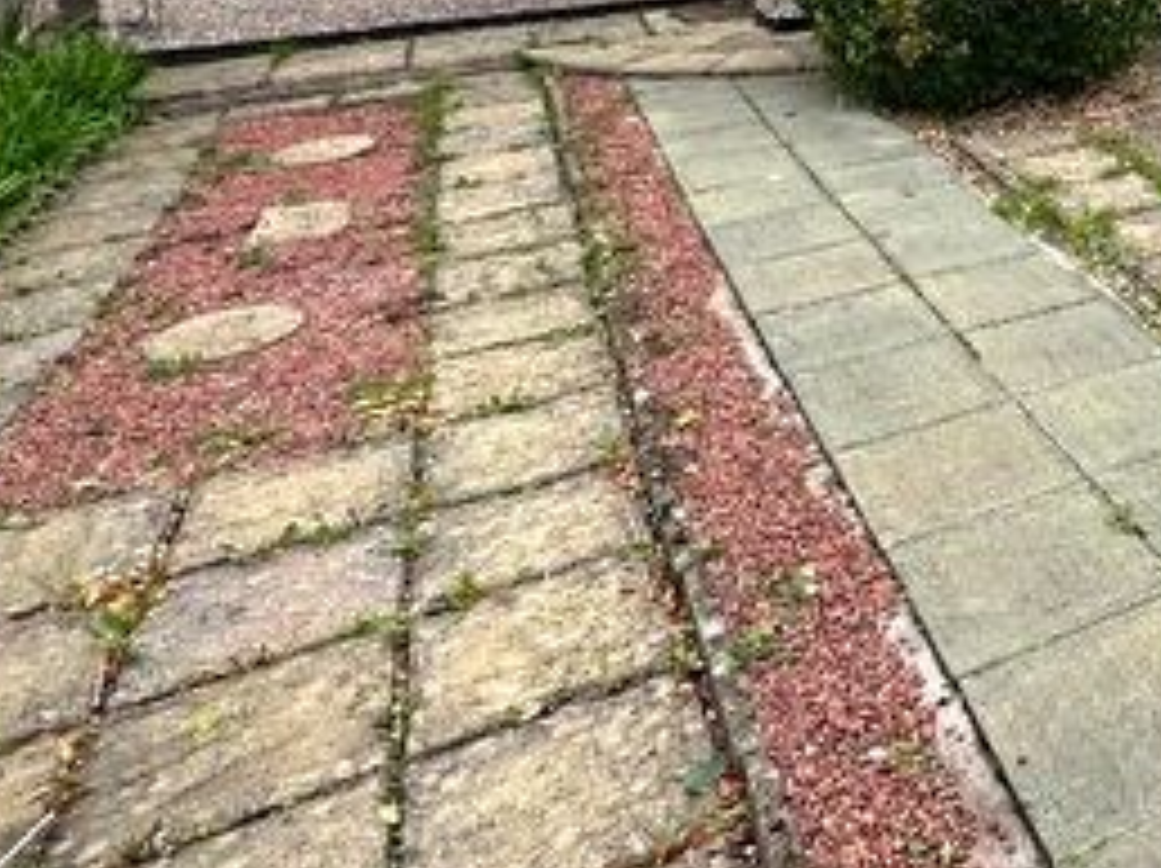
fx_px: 1273
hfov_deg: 39.6
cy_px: -133
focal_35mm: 38
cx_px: 1292
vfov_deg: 32.2
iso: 40
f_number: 2.2
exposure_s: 1/147
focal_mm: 2.22
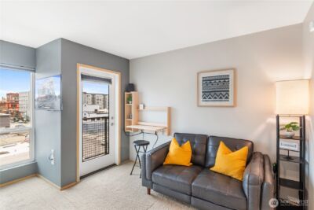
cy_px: 105
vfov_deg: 67.4
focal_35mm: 18
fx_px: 157
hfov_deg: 90.0
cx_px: 157
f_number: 10
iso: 250
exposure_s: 1/6
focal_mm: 12
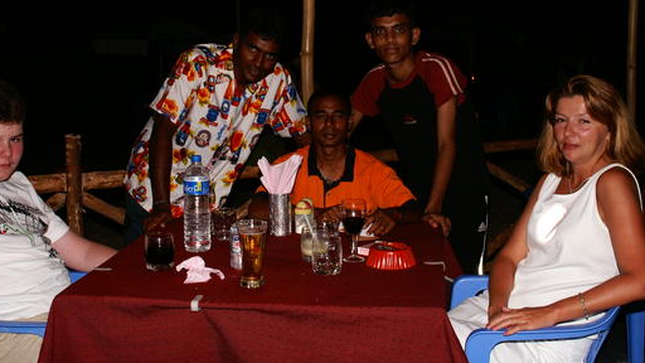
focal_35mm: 51
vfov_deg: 23.4
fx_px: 872
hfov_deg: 40.6
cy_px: 130
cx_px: 310
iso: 200
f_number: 8
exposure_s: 1/60
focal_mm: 26
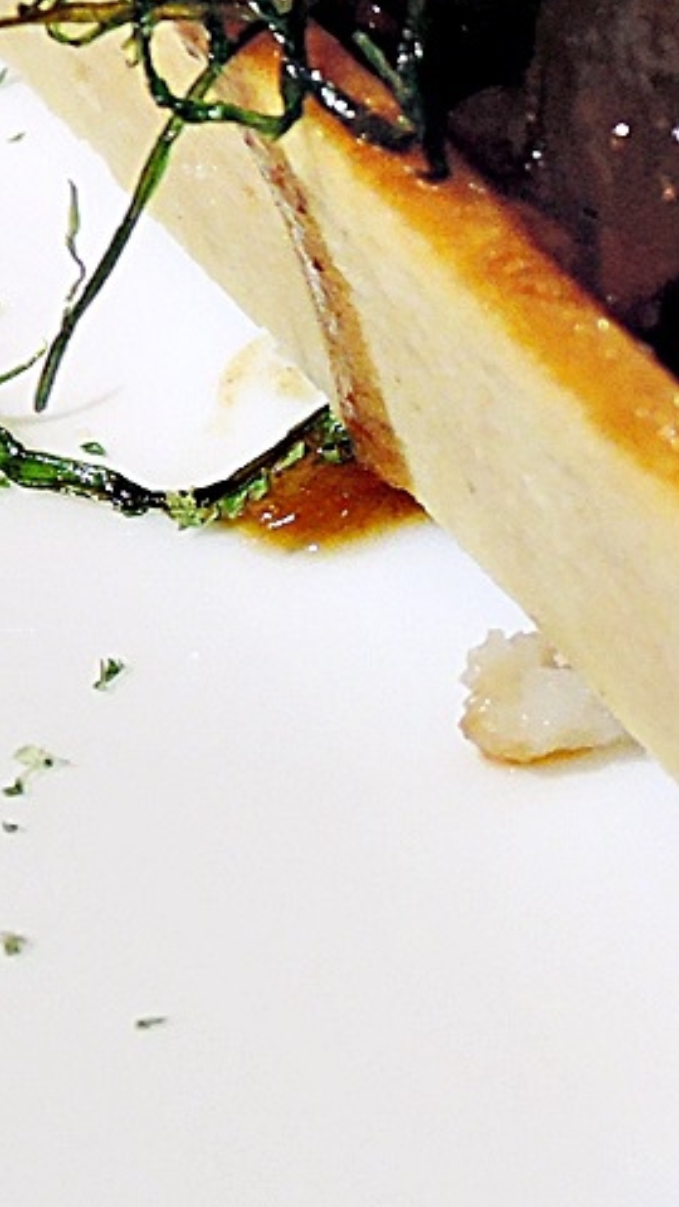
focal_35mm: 127
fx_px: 4065
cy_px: 347
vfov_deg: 16.8
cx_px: 1205
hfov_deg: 9.1
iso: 400
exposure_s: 1/20
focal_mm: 7.5
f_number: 3.5
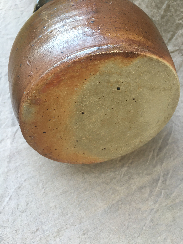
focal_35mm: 29
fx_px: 204
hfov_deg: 48.2
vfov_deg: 61.7
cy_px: 122
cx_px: 92
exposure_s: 1/33
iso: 80
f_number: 2.2
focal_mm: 4.15
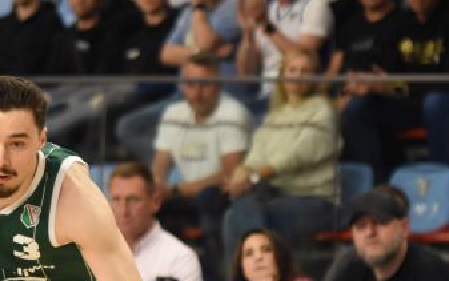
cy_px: 158
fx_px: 5244
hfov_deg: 4.9
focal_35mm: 428
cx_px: 23
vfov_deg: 3.1
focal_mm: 105
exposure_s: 1/1000
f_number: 2.8
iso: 1250
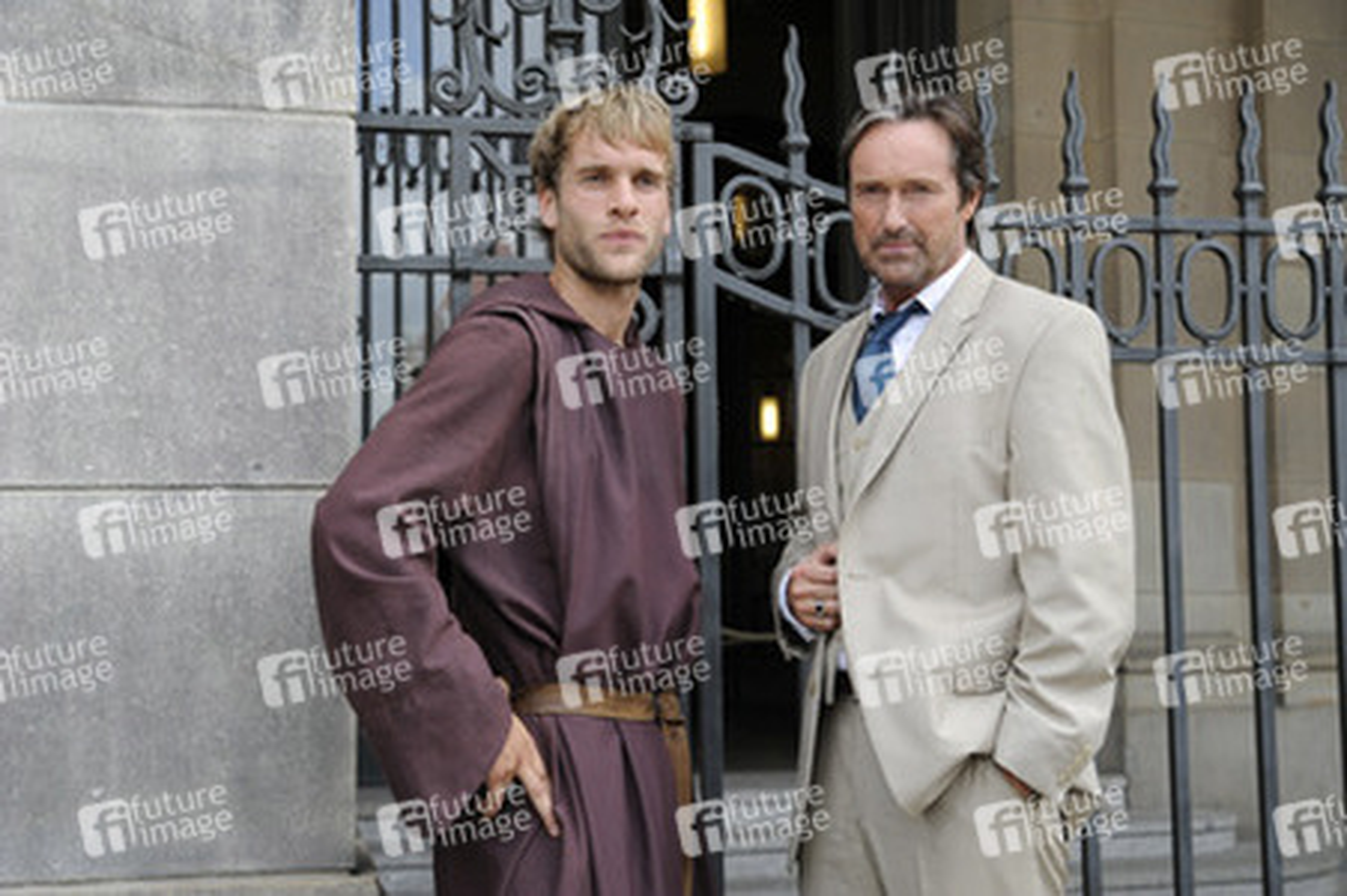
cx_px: 674
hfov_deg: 35.7
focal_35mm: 56
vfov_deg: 24.2
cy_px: 448
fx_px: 2094
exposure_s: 1/200
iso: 250
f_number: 7.1
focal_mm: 56
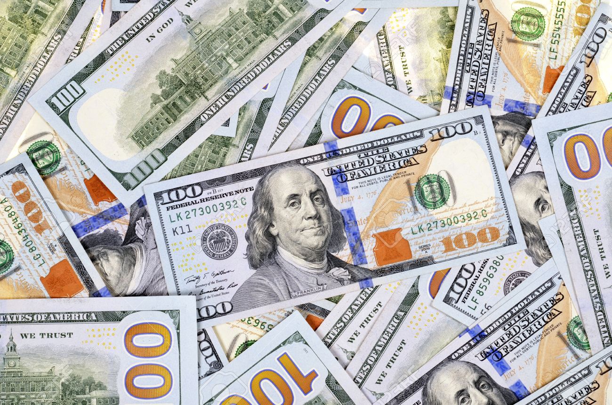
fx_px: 1527
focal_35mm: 90
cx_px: 306
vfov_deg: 15.1
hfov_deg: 22.7
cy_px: 202
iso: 100
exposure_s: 1/160
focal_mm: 60
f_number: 14
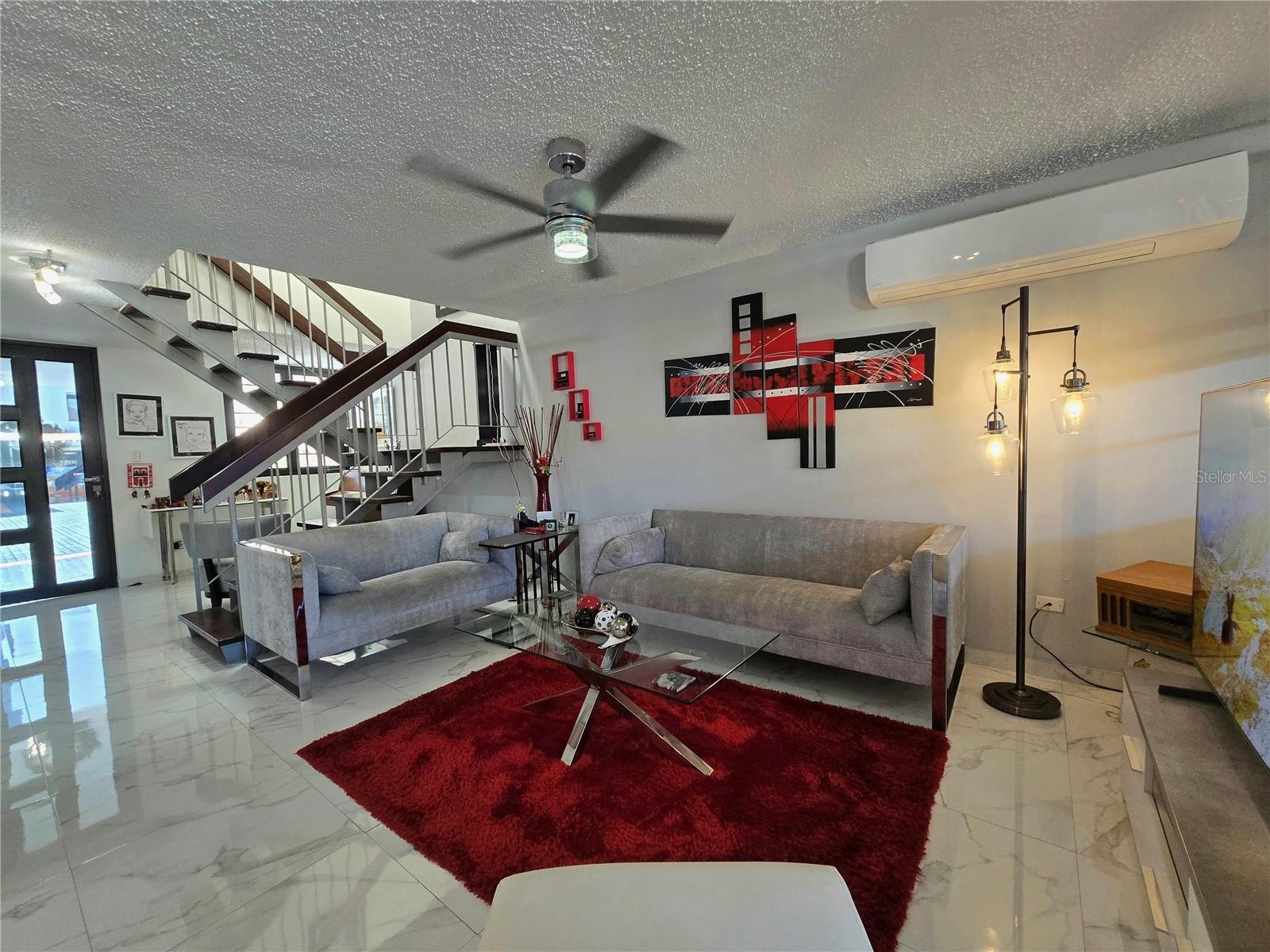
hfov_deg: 106.2
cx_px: 635
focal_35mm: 13
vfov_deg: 89.9
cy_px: 476
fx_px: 477
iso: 320
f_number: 2.2
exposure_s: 1/60.2
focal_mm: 2.2
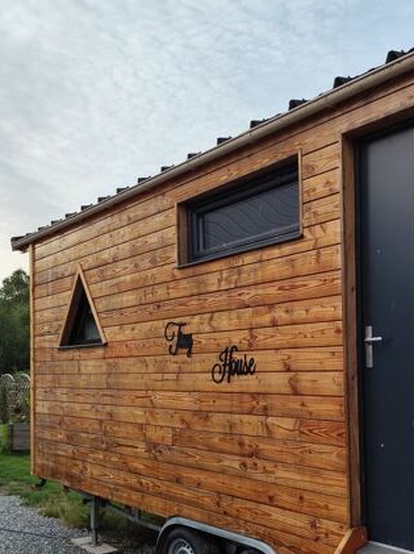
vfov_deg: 51.7
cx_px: 280
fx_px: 559
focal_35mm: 35
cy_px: 370
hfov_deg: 40.1
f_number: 1.65
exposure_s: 1/417
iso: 50
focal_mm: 6.19
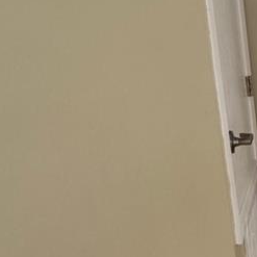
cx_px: 432
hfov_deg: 21.5
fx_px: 504
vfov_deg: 28.2
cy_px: 188
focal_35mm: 60
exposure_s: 1/60
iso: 320
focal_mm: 2.22
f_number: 2.2
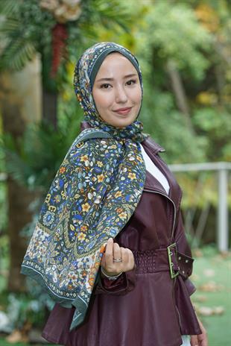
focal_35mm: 115
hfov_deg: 11.9
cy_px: 173
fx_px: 1105
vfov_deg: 17.8
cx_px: 116
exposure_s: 1/100
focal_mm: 115
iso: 200
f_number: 4.5
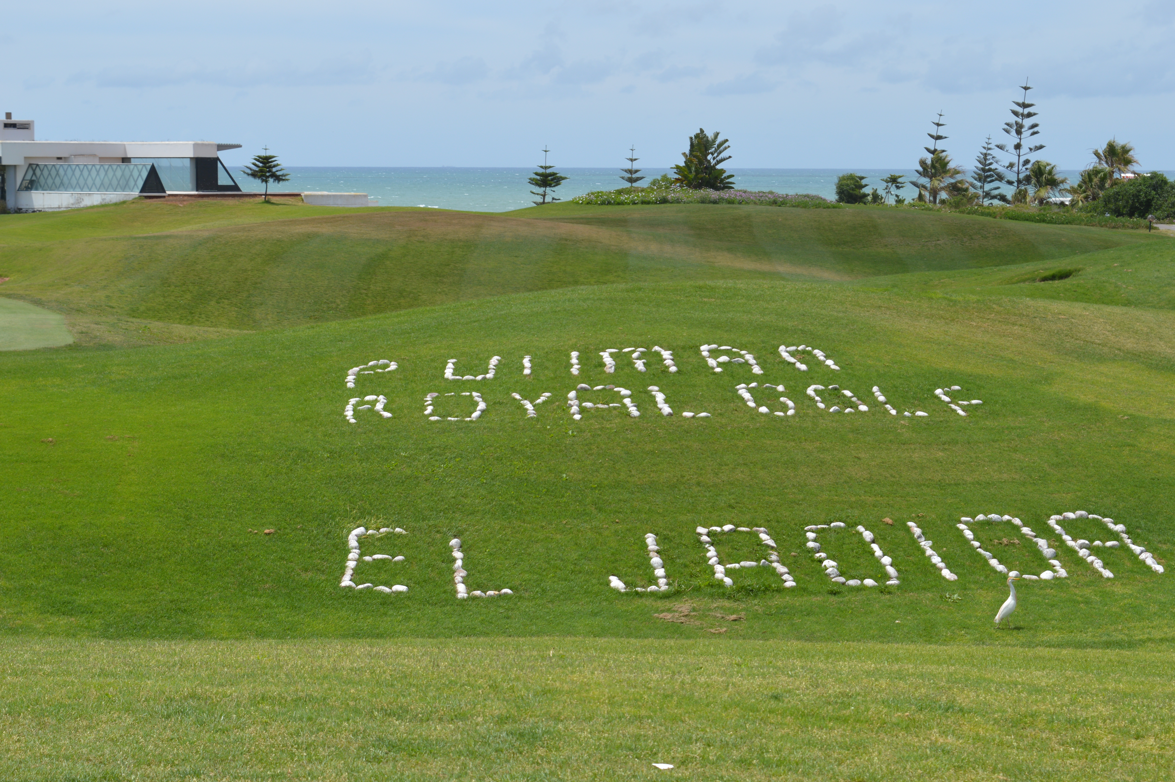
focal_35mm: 72
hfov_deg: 28.1
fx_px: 2348
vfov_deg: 18.9
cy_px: 391
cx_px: 588
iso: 100
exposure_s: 1/320
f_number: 9
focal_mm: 48
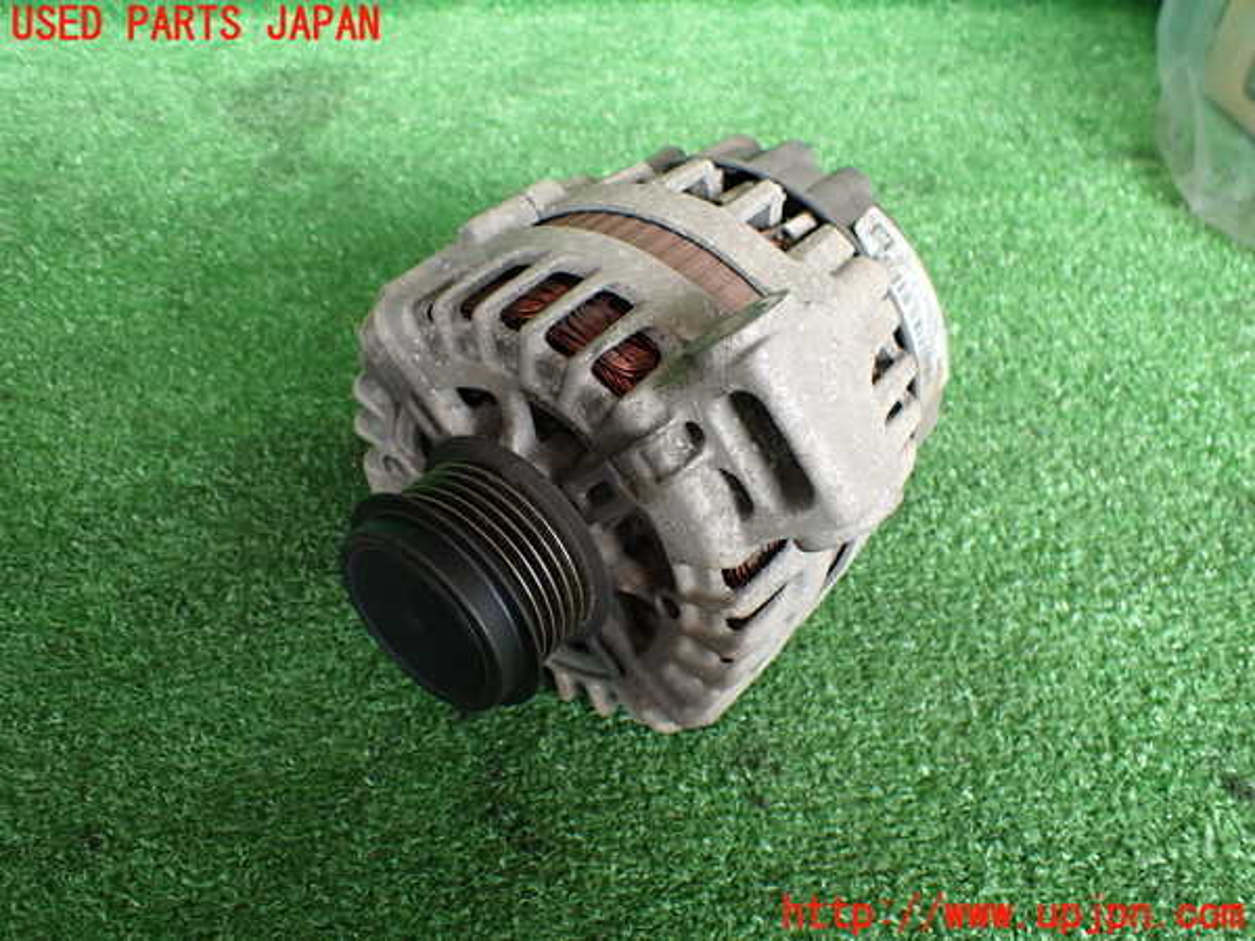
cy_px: 470
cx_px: 628
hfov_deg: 60.0
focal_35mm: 30
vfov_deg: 46.8
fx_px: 1088
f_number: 2.3
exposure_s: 1/125
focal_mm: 5.4
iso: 250
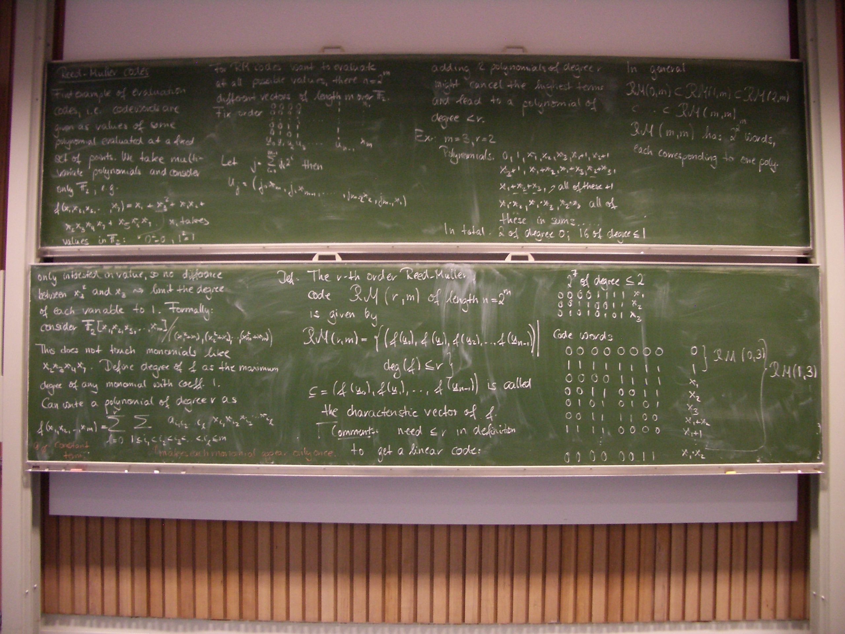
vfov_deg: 40.7
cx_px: 422
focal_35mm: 35
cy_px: 317
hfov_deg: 52.6
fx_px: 854
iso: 200
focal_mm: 5.8
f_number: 2.6
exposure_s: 1/13
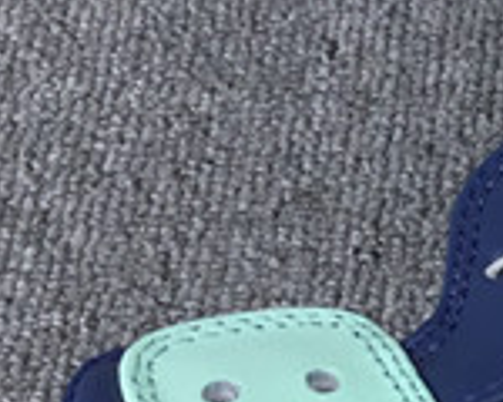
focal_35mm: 182
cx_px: 1227
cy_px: 280
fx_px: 2709
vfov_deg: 8.5
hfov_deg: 9.4
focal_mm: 3.3
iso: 25
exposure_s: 1/331
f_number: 2.4
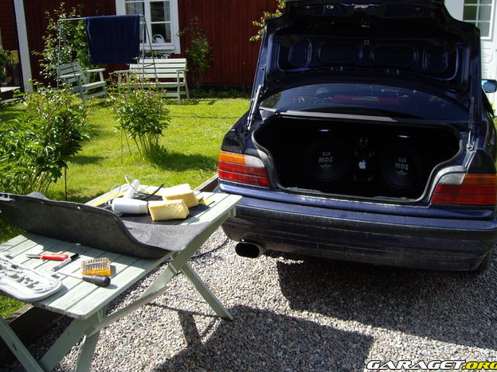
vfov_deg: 36.8
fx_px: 560
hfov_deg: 47.9
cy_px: 182
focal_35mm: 39
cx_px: 248
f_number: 4.3
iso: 50
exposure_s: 1/160
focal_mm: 6.2
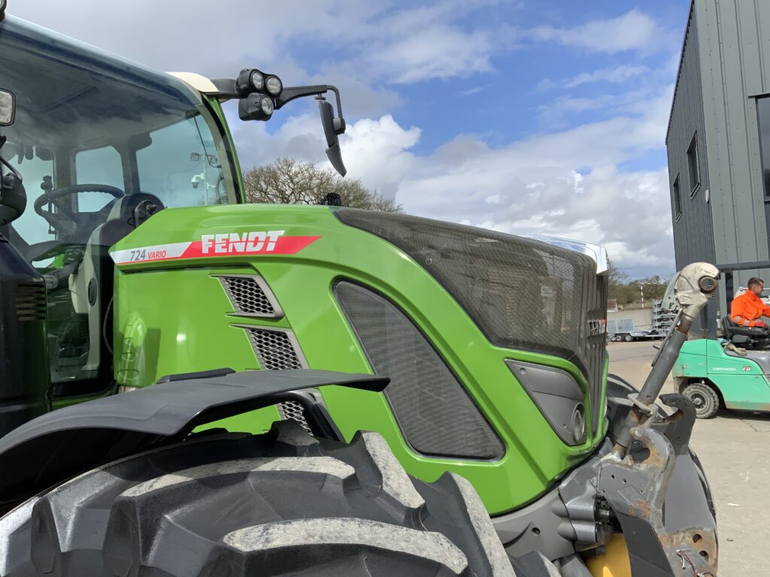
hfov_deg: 61.7
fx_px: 645
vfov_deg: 48.2
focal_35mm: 29
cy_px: 288
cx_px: 385
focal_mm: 3
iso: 16
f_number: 1.8
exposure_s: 1/2058
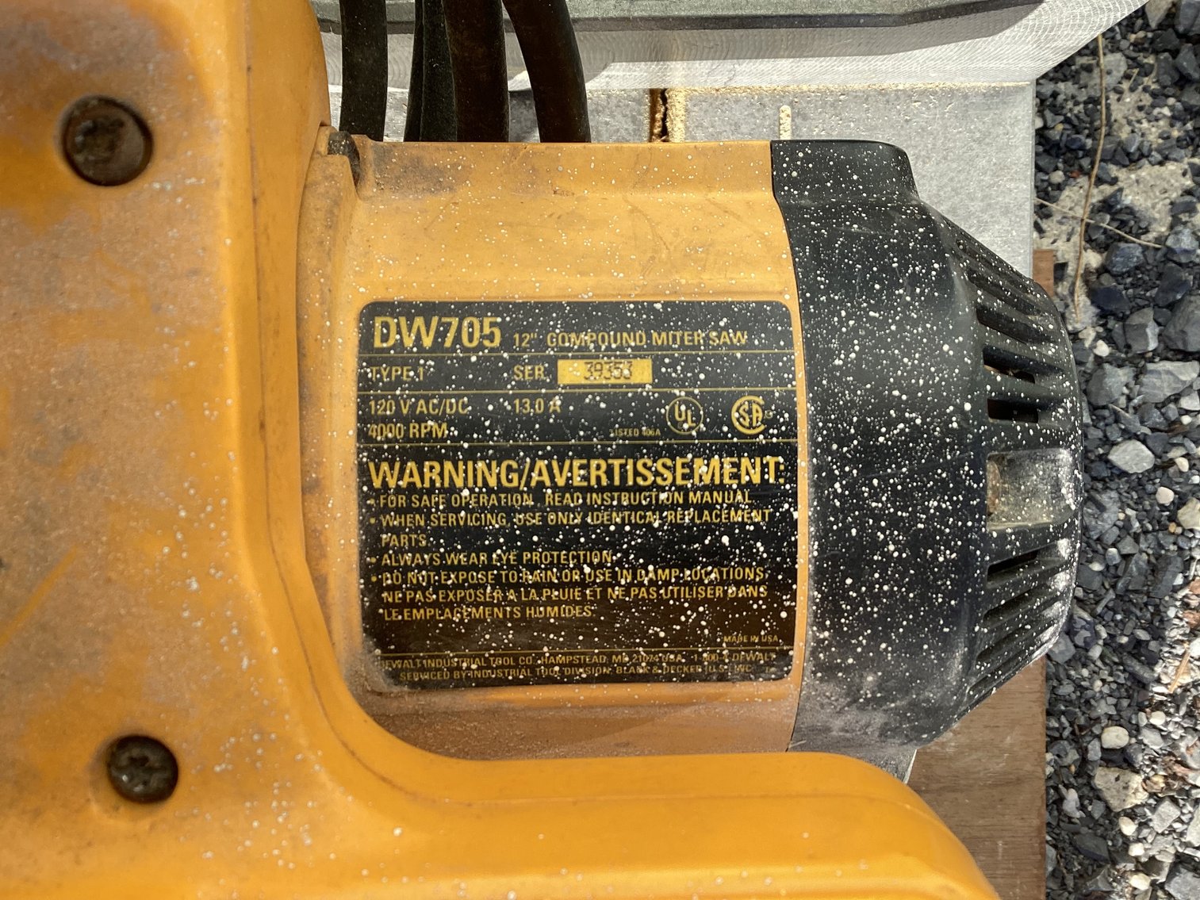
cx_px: 600
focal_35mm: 31
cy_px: 450
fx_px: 1075
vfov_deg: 45.4
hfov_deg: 58.3
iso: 25
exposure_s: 1/525
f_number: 2.4
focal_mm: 3.3
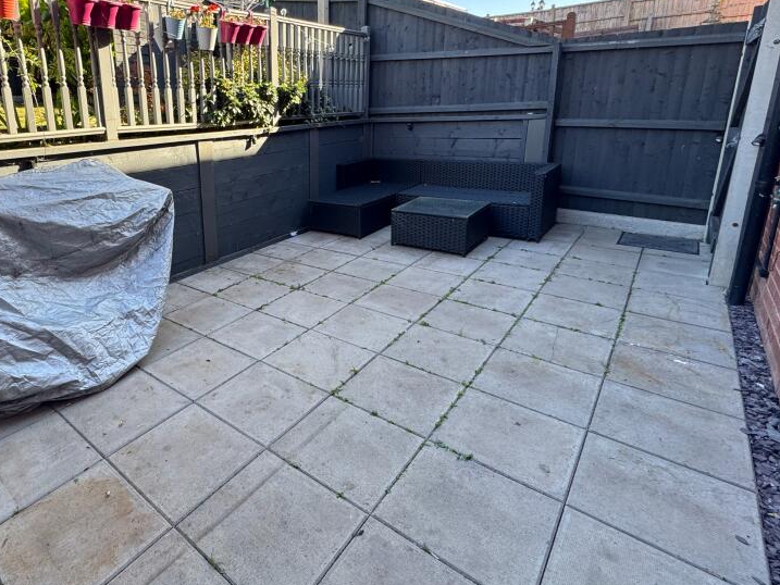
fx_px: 451
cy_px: 216
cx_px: 249
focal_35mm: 20
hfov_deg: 78.6
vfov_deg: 64.9
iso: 40
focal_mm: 2.22
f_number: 2.2
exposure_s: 1/144
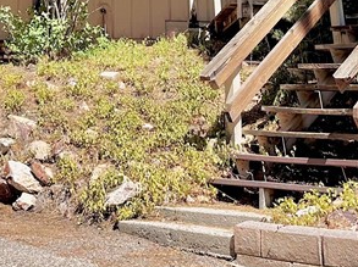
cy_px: -188
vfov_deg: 15.5
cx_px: 67
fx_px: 868
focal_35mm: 84
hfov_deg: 23.0
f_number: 1.78
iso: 80
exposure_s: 1/2967
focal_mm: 6.86
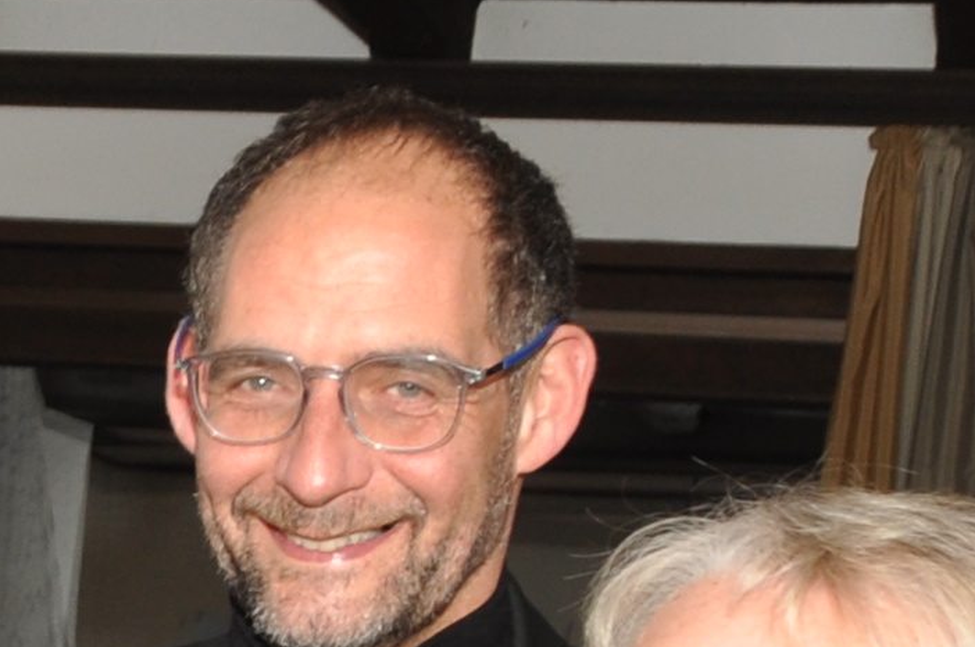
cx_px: -1335
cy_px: 1636
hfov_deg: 10.7
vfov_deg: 7.6
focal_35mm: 165
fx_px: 4463
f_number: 5.6
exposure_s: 1/60
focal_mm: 18
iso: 200
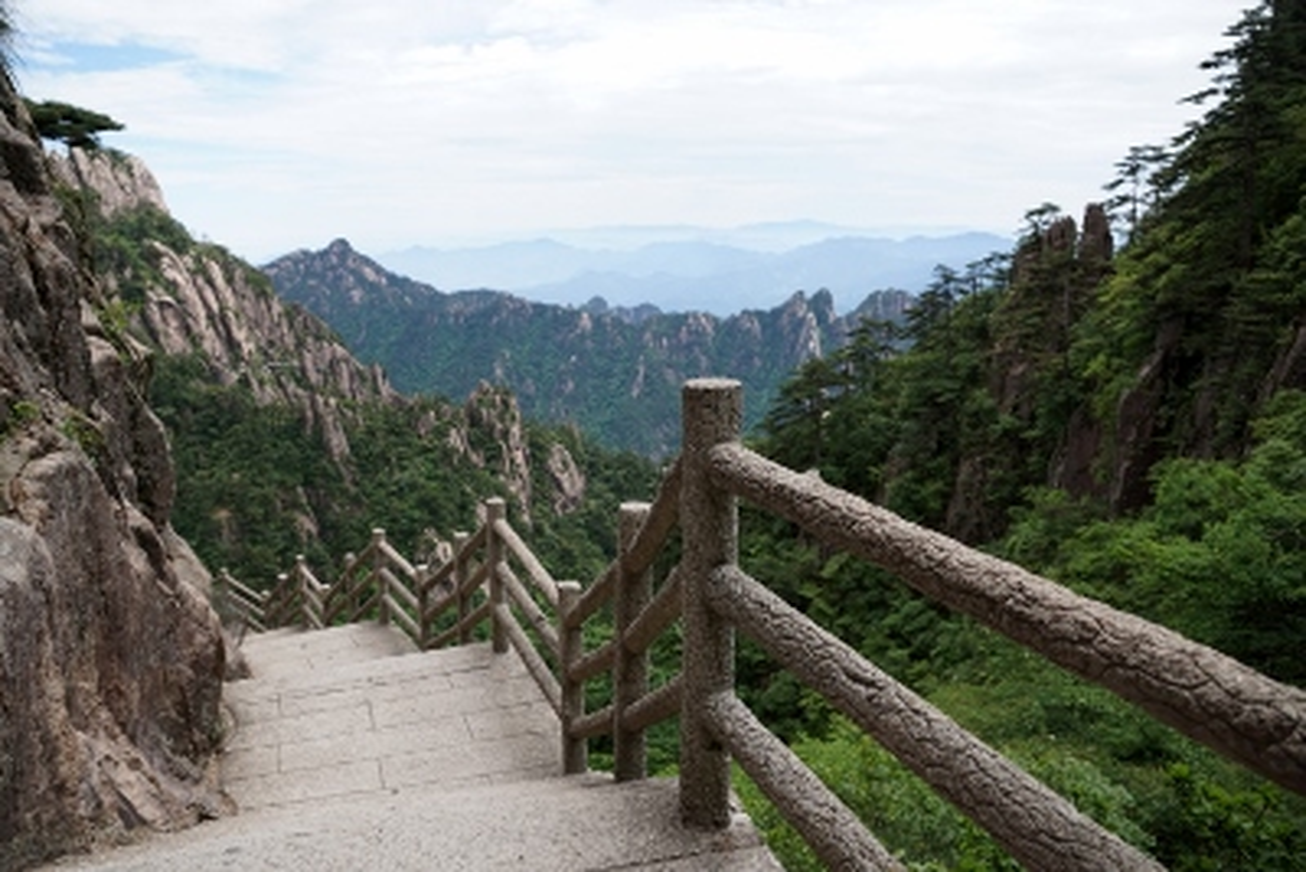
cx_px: 653
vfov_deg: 48.0
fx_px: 980
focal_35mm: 27
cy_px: 436
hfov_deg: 67.4
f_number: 4.5
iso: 100
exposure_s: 1/640
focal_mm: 18
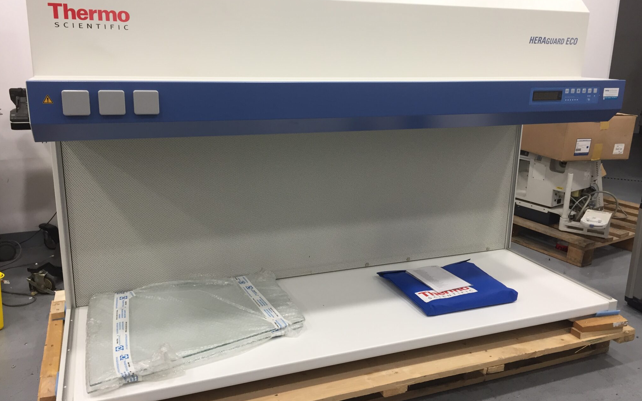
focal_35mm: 31
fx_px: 542
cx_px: 321
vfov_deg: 40.6
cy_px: 188
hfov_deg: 61.2
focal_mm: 4.15
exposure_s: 1/33
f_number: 2.2
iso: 32
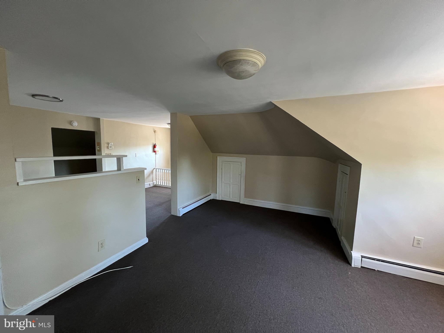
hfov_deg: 106.2
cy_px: 166
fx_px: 167
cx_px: 222
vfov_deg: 89.9
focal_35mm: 13
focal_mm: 1.57
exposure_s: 1/60
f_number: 1.8
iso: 500
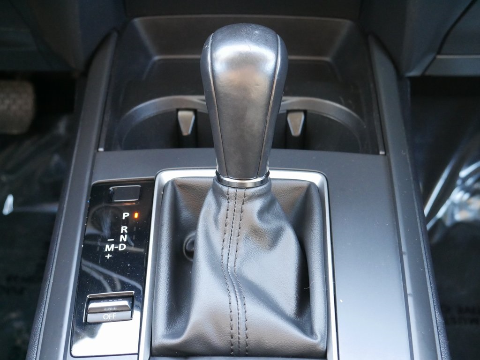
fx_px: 694
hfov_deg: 38.2
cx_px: 240
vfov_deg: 29.1
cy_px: 180
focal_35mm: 50
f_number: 5.3
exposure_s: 1/40
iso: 3200
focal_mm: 25
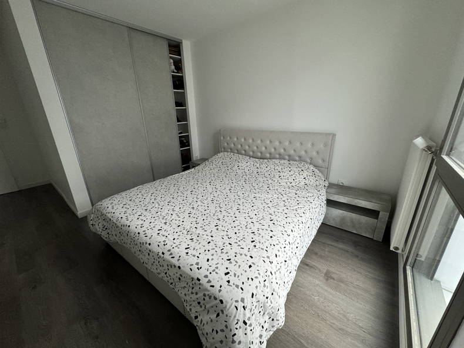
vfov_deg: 85.6
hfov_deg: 102.1
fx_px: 188
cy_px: 174
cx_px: 232
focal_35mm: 14
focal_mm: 2.22
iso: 200
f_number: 2.2
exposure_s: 1/99
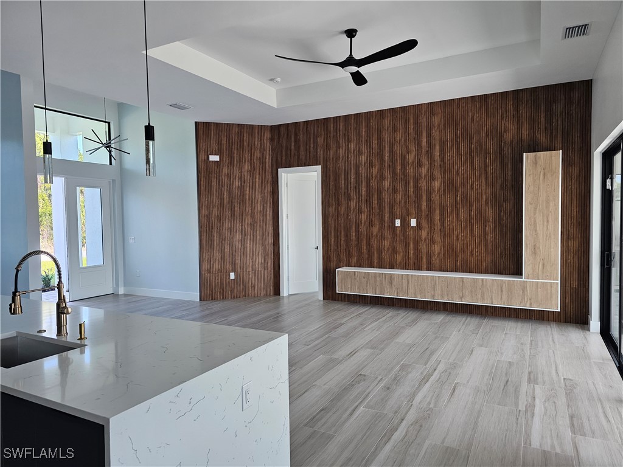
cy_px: 234
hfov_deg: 73.9
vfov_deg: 58.9
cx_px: 312
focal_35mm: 23
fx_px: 414
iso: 125
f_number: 1.7
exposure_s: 1/180
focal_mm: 6.3
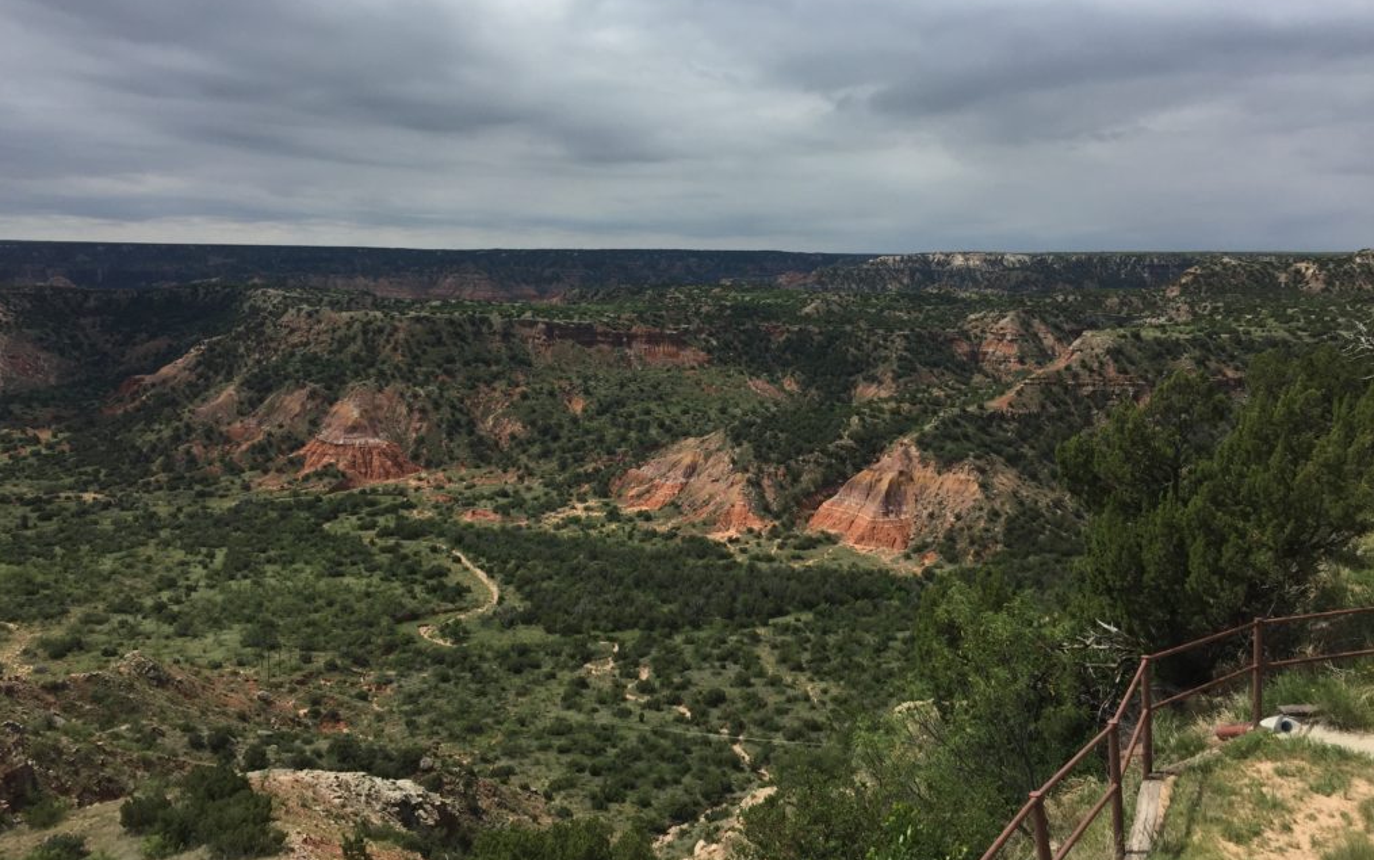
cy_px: 375
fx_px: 1161
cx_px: 682
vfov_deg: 40.6
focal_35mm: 31
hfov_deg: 61.2
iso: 32
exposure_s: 1/3597
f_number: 2.2
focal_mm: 4.15
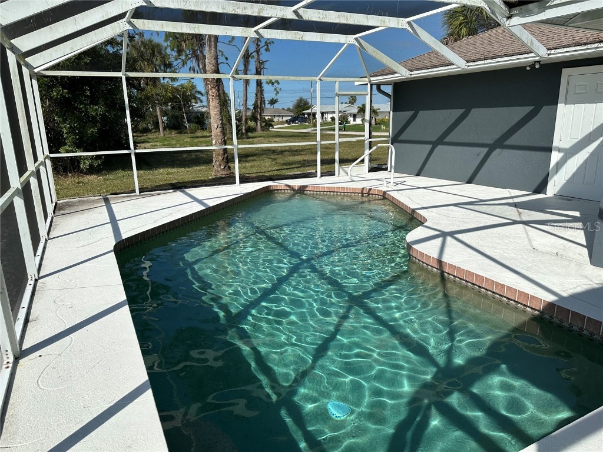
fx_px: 418
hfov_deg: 71.6
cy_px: 226
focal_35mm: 24
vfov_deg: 56.8
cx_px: 302
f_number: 1.78
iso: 80
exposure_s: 1/5263
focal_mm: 6.86
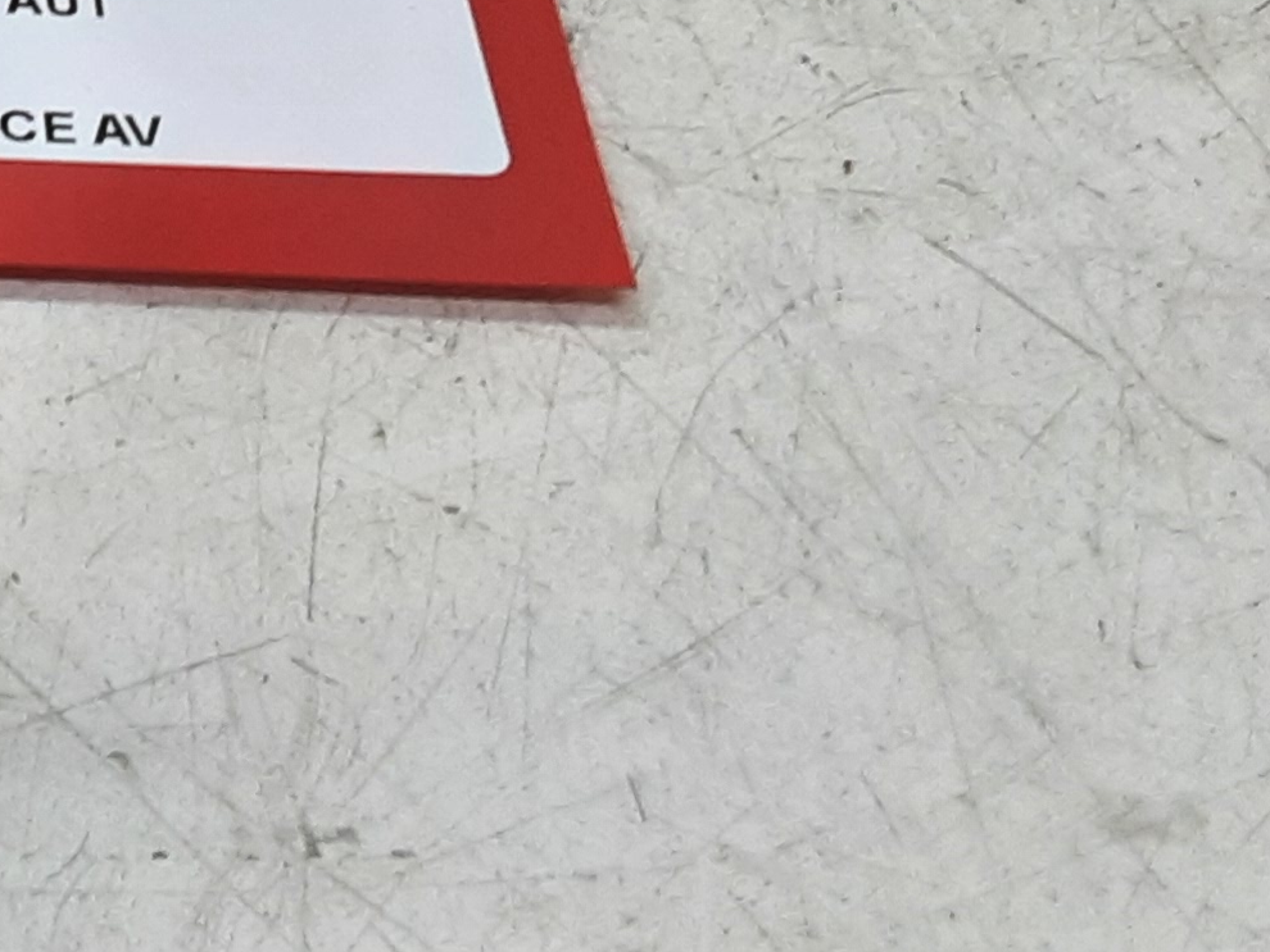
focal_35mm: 89
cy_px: -439
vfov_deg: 15.4
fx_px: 3266
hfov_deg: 19.9
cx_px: -467
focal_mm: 2.91
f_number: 1.9
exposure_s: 1/50
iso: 64
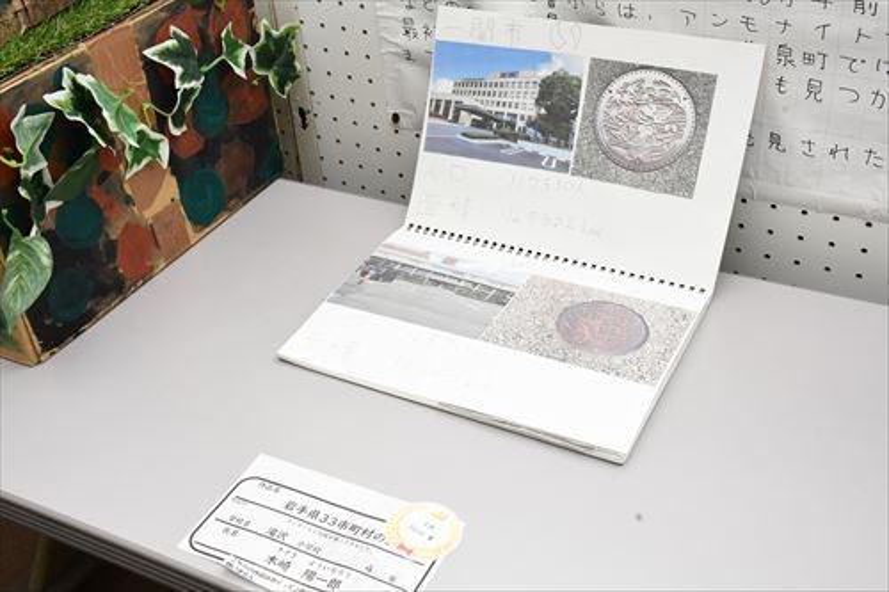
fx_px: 1037
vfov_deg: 31.9
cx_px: 444
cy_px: 296
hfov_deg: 46.4
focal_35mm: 42
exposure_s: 1/250
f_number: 14
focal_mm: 28
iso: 1600
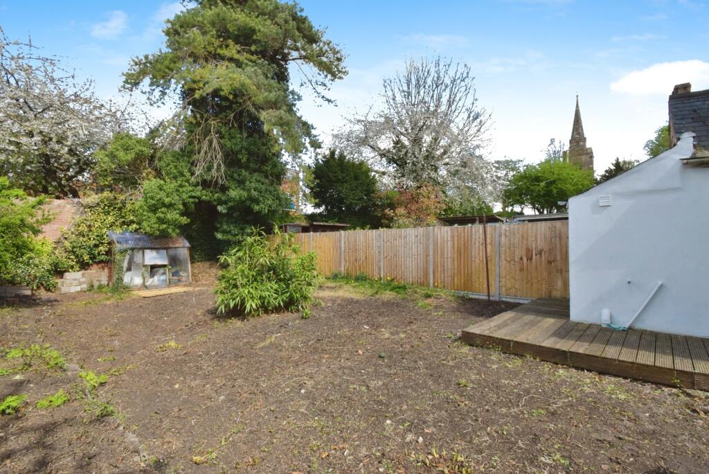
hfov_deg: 100.4
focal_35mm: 15
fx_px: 296
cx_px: 354
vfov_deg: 77.4
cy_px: 237
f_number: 14
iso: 1000
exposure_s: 1/320
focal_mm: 10
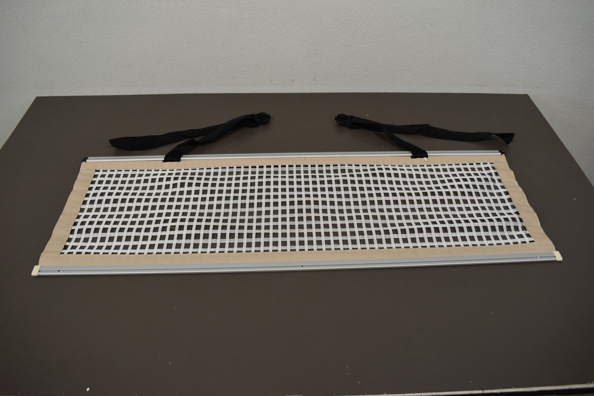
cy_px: 198
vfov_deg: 47.9
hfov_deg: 67.4
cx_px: 297
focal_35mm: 27
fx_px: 445
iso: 360
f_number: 5.6
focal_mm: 18
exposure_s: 1/125
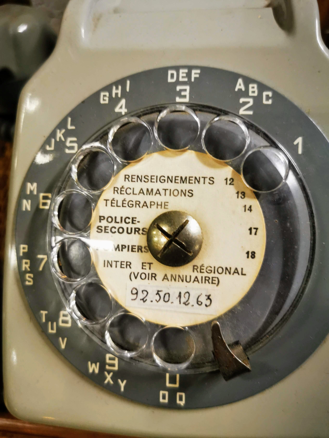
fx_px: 342
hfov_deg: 51.4
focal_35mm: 27
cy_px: 219
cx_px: 164
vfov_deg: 65.3
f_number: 1.6
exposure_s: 1/50
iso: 200
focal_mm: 5.56
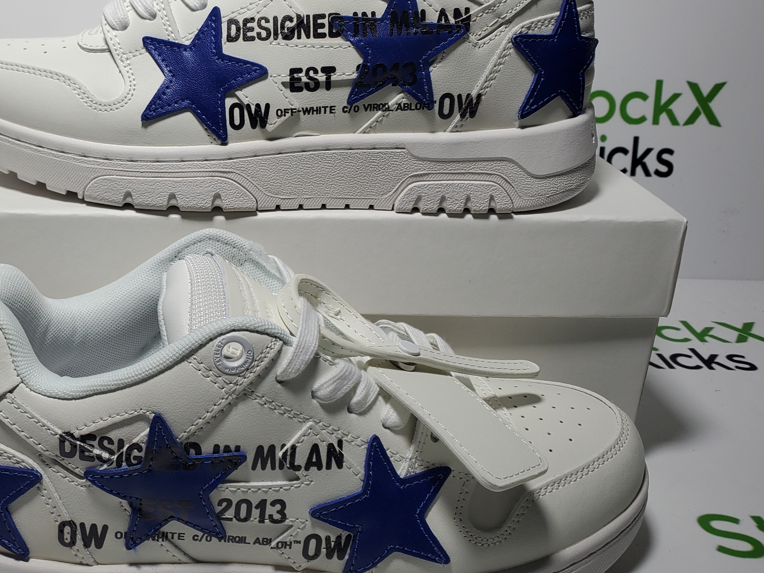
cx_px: 247
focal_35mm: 41
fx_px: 905
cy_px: 276
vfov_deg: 35.1
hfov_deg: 45.0
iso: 50
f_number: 2.4
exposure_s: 1/310
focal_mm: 4.3
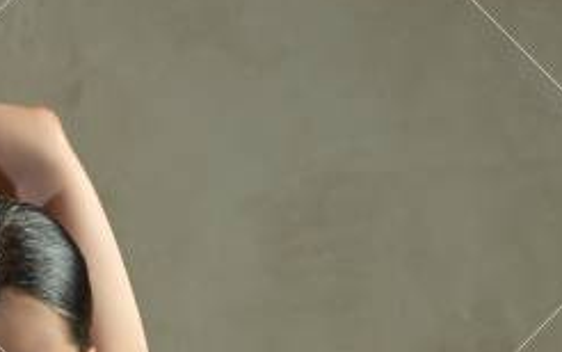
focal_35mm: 657
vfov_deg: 2.0
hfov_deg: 3.2
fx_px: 10067
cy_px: 1017
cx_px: 175
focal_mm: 122
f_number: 13
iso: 200
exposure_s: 1/160
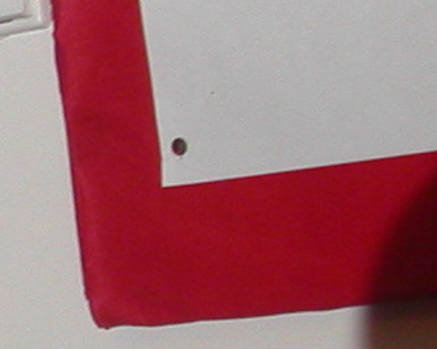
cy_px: 412
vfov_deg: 6.1
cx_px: -908
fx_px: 3282
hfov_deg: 6.8
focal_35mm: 254
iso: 100
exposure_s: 1/30
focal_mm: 7.8
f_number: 2.8
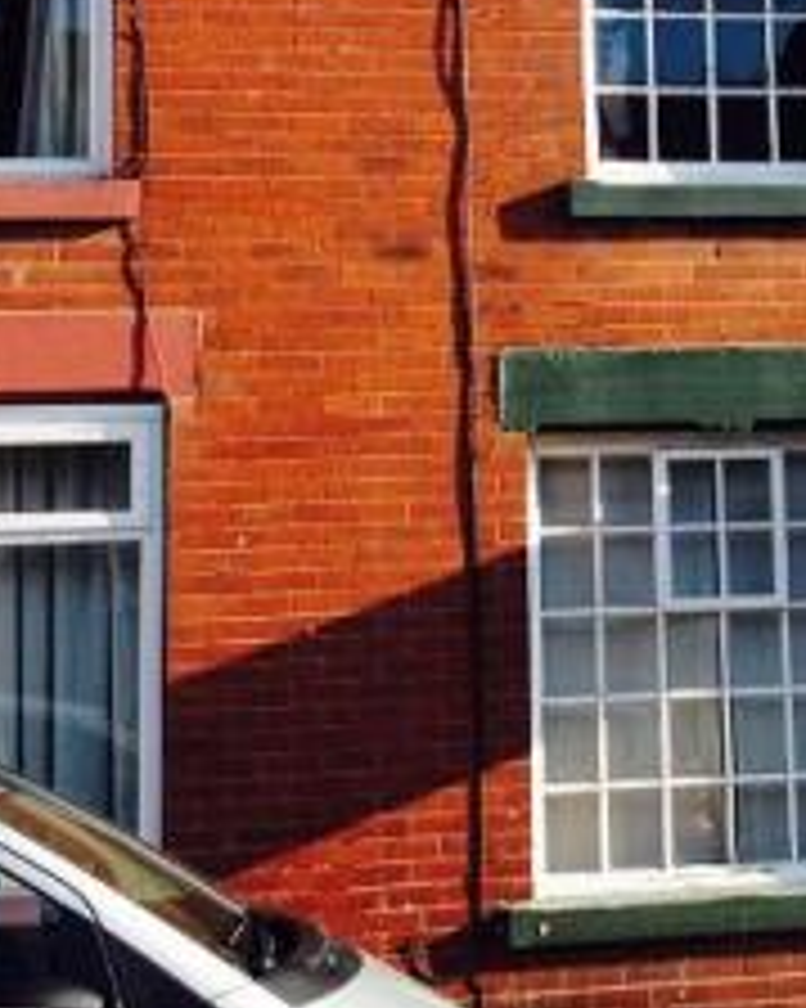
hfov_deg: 16.9
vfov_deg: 21.3
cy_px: 263
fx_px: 2656
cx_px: 772
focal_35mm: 89
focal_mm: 4.28
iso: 50
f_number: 2.4
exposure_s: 1/581
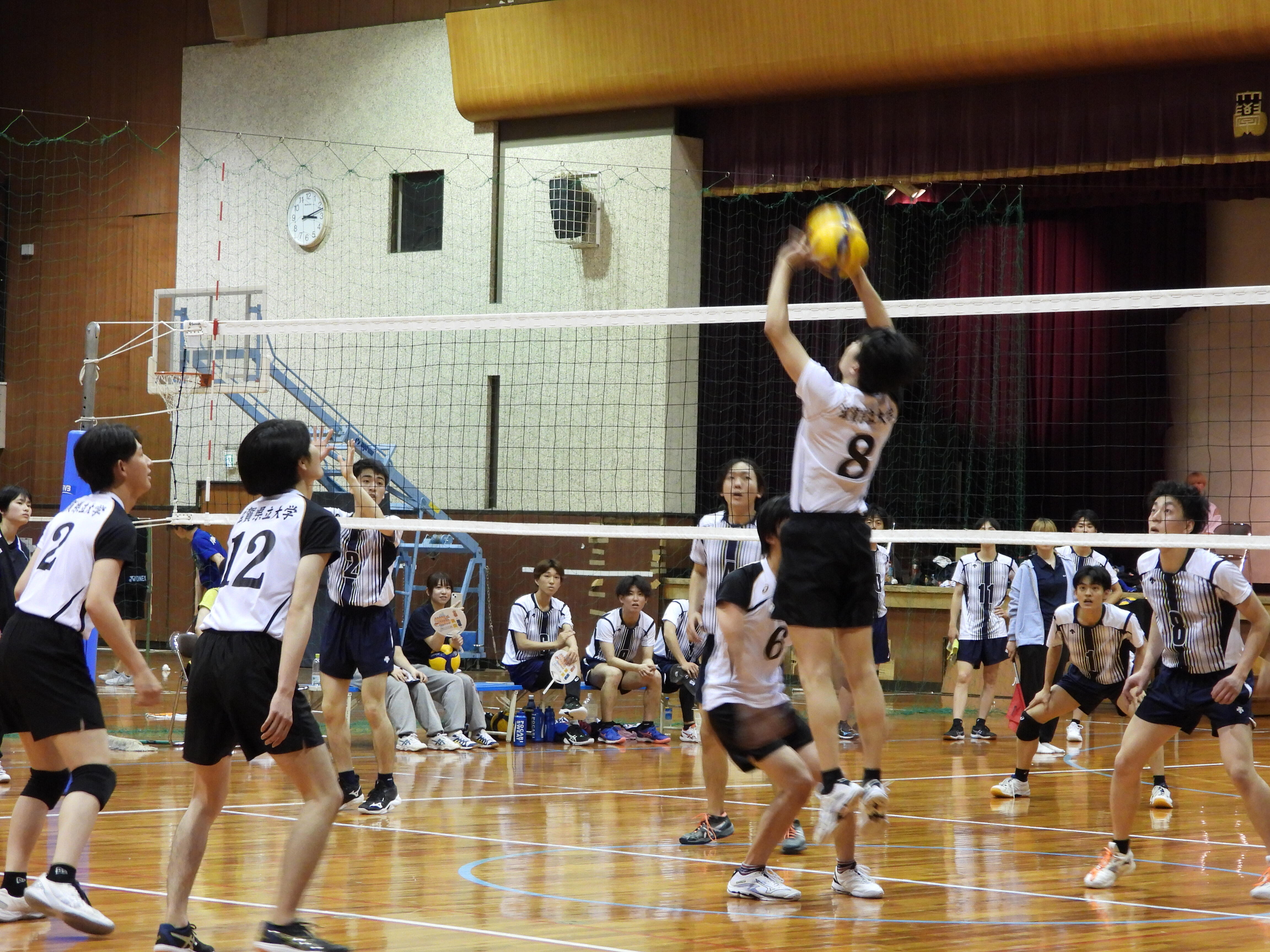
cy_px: 476
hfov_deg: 20.7
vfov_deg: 15.6
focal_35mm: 95
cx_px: 635
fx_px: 3485
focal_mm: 17
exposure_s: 1/60
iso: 560
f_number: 4
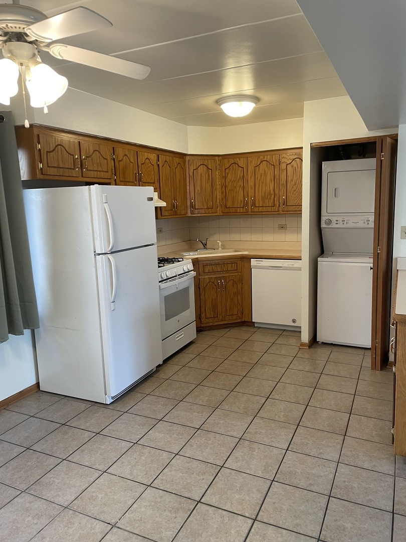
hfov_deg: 53.1
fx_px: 407
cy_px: 271
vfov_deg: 67.3
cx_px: 203
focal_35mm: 26
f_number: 1.6
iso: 80
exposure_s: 1/60
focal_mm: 4.2
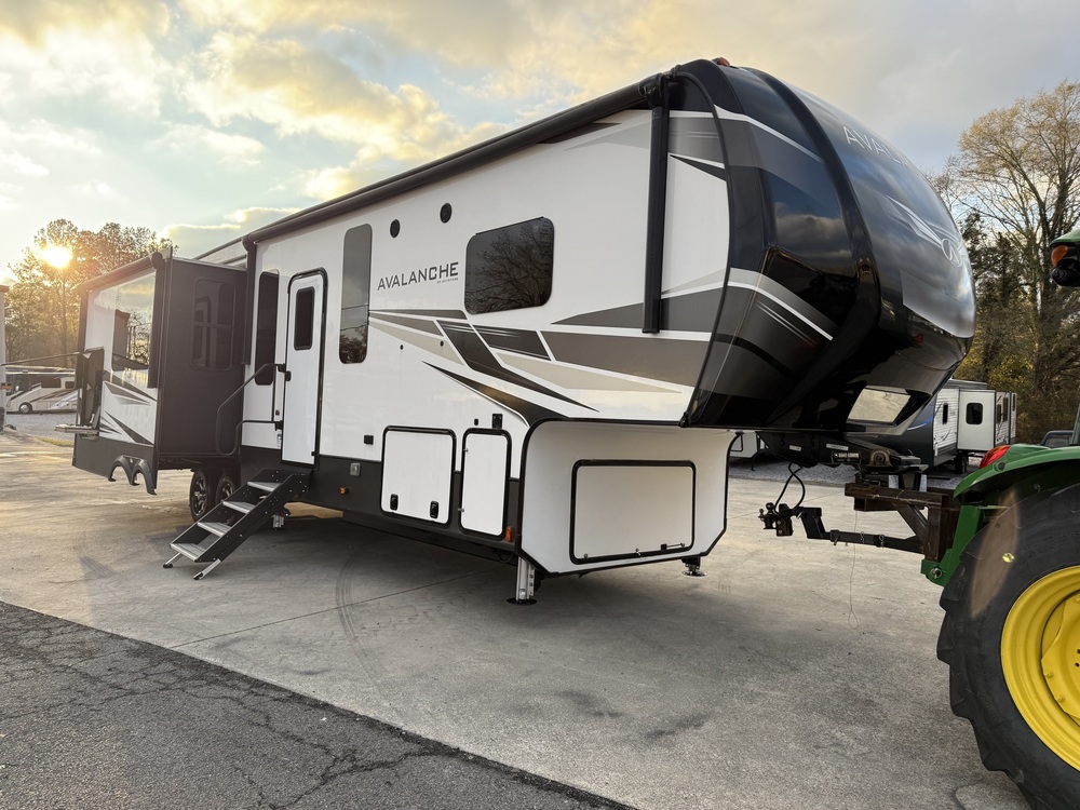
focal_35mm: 24
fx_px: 749
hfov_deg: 71.6
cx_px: 540
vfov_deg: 56.8
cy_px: 405
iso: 80
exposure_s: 1/521
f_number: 1.78
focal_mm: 6.76
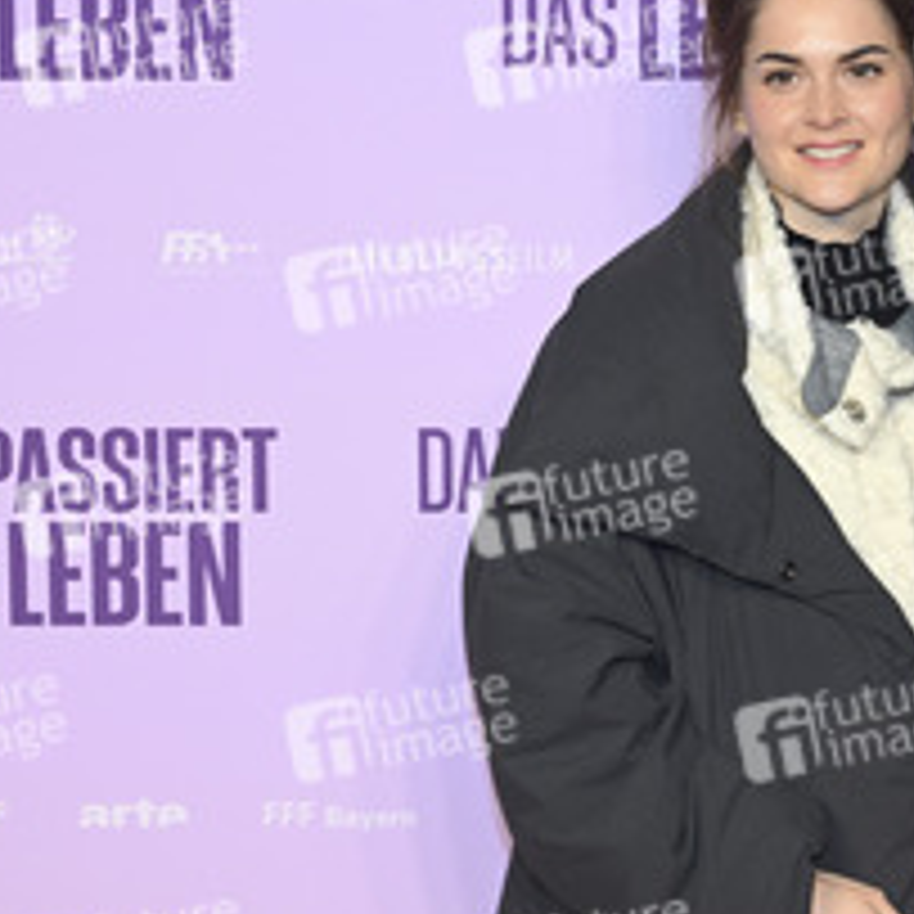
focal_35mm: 98
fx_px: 2928
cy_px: 392
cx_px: 912
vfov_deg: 17.7
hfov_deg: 17.3
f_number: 4.5
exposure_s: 1/200
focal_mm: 52
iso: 1250
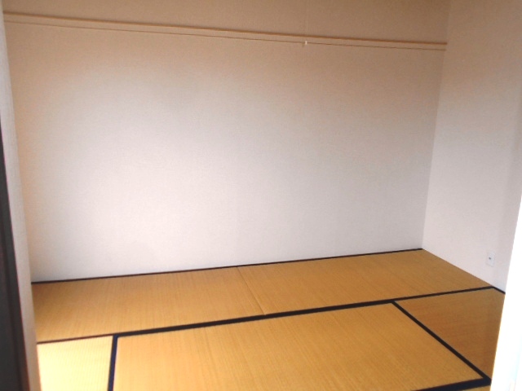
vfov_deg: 53.1
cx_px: 261
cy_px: 196
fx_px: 392
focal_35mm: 26
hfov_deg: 67.3
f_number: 3.2
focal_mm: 4.6
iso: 80
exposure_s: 1/125
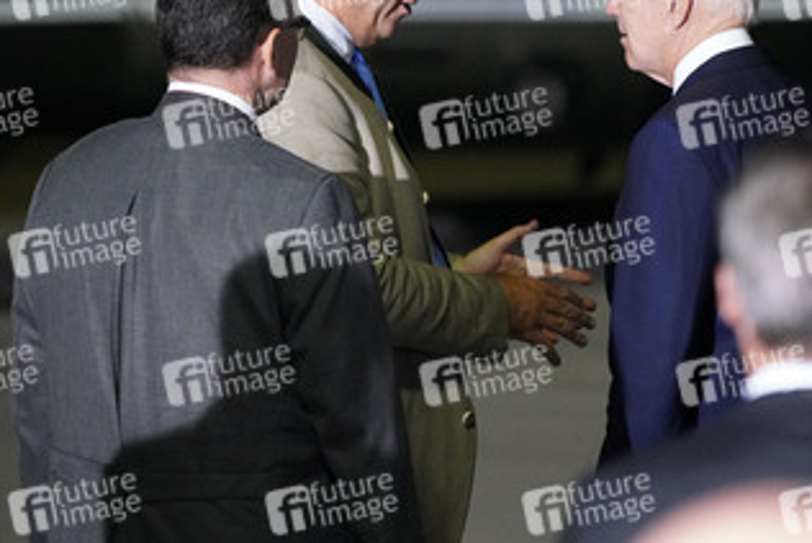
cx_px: 520
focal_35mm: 570
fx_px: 12862
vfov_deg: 2.4
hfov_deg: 3.6
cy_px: 183
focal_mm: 400
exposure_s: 1/250
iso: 12800
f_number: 5.6
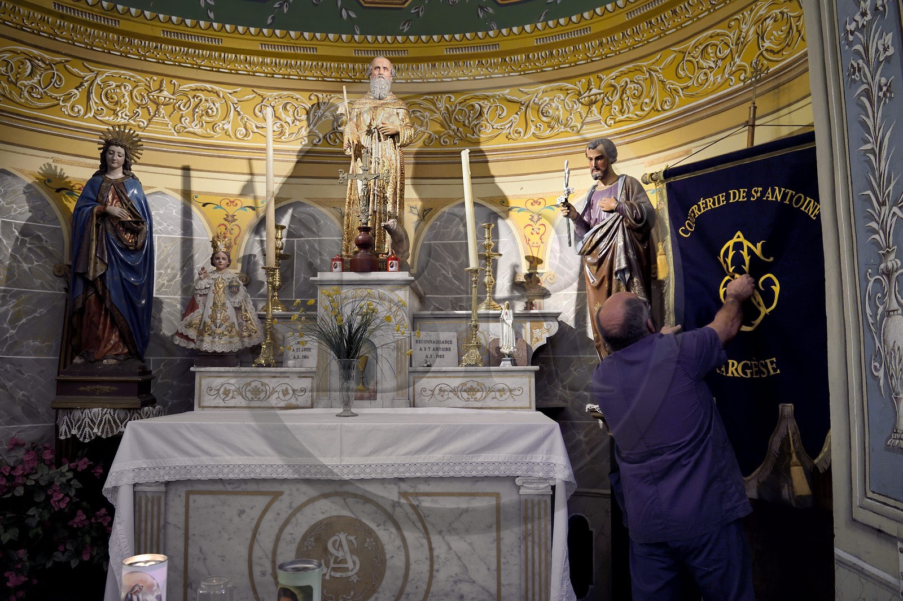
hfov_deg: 73.8
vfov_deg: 53.1
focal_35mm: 24
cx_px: 452
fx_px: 601
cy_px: 300
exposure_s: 1/30
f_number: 5
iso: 1600
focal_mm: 24
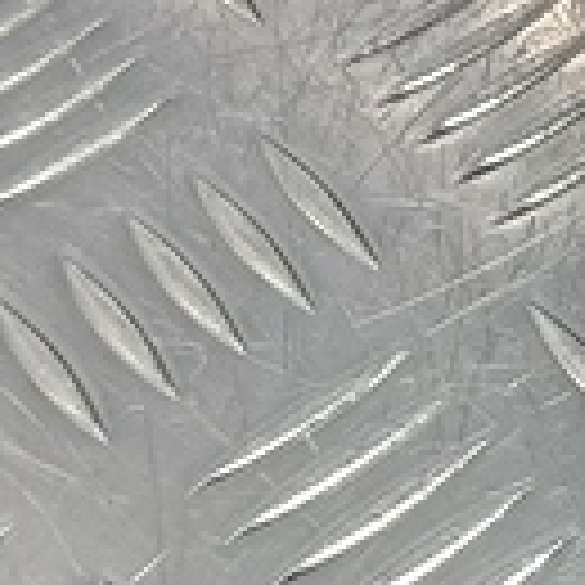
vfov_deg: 10.6
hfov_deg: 9.3
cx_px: 1588
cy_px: -248
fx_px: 3059
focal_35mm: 160
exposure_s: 1/50
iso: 136
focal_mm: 4.11
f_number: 1.6
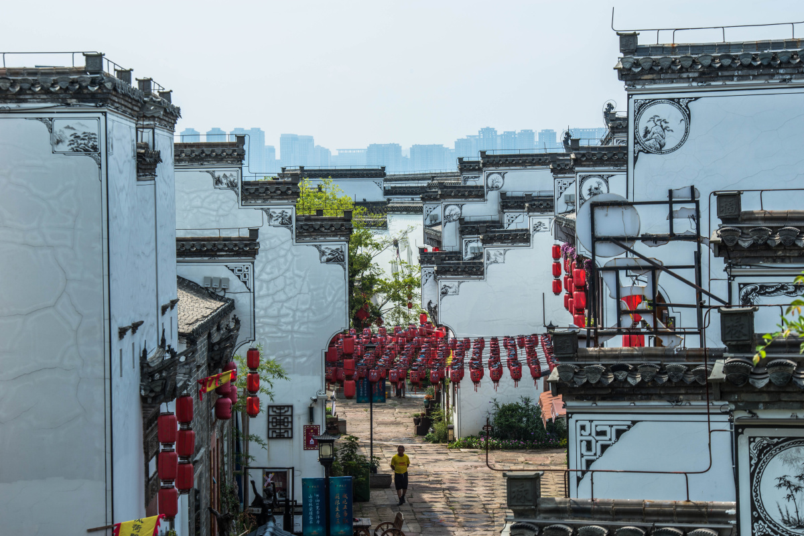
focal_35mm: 105
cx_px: 402
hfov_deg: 19.5
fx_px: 2345
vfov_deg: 13.0
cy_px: 268
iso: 100
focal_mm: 105
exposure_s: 1/125
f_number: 11
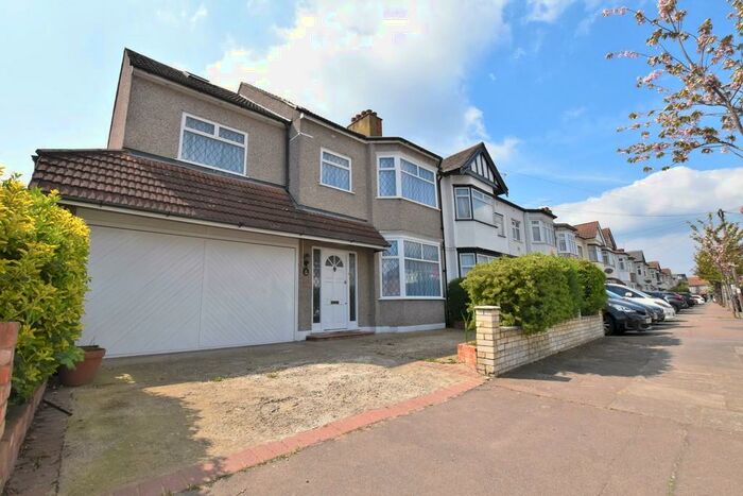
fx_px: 310
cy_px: 248
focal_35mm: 15
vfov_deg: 77.4
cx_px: 372
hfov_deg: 100.4
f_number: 13
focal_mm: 10
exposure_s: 1/640
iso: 800
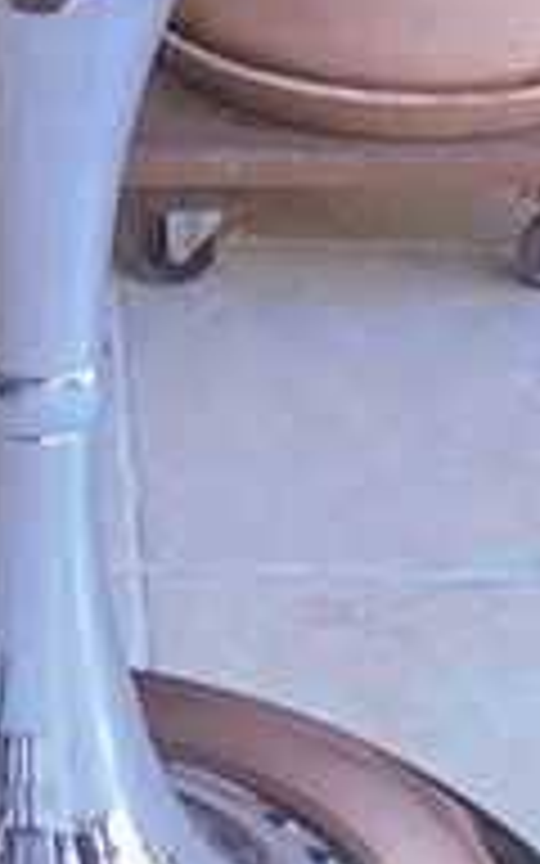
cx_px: -385
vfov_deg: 12.0
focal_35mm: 169
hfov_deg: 7.6
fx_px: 3979
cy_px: -333
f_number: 4
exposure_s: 1/40
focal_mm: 6.1
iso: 100
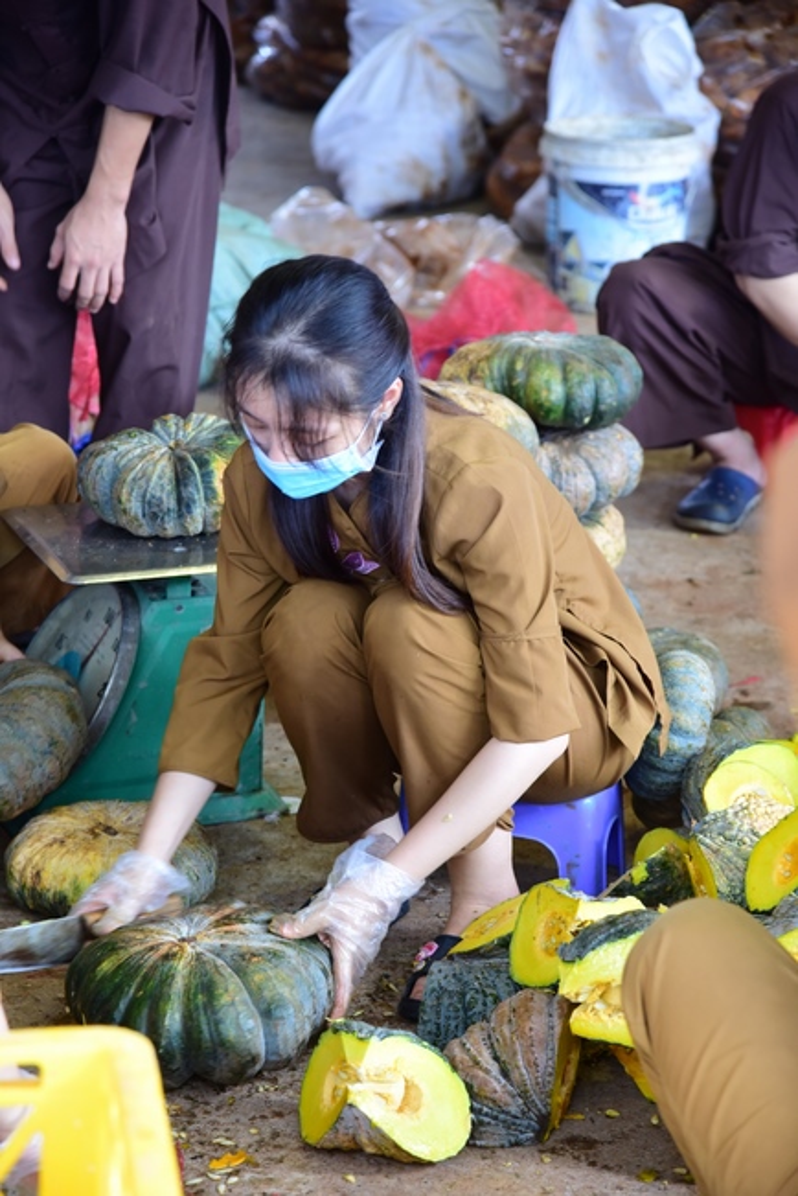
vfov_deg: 19.4
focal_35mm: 105
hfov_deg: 13.1
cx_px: 399
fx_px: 3487
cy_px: 598
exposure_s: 1/50
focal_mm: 105
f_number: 5
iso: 1000
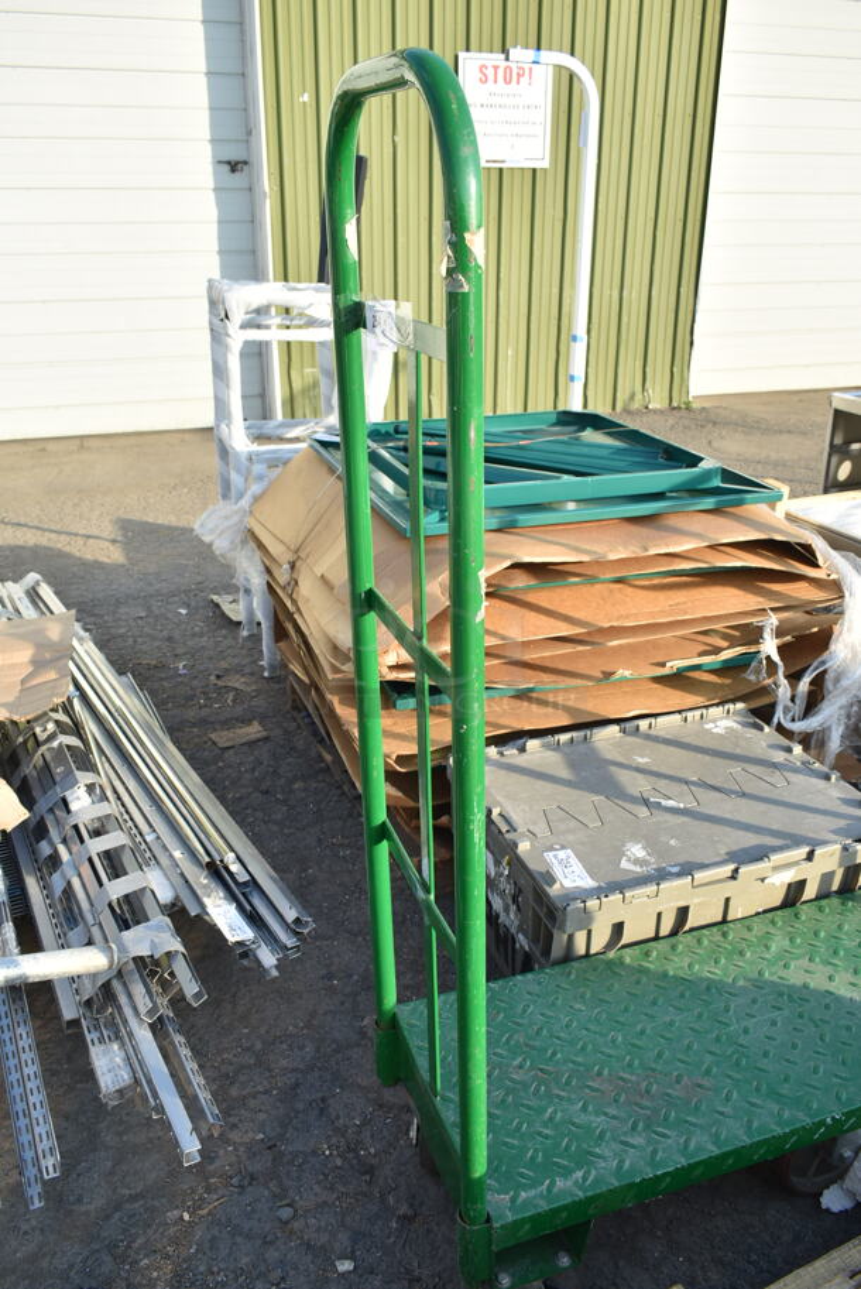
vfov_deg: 61.9
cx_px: 430
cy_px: 644
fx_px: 1075
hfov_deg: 43.7
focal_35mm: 30
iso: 100
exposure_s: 1/160
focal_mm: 20
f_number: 6.3
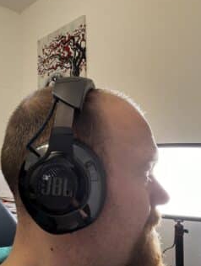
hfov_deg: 38.8
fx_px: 286
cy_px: 152
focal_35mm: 37
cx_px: 99
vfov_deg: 49.9
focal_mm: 2.71
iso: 80
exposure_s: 1/50
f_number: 2.2
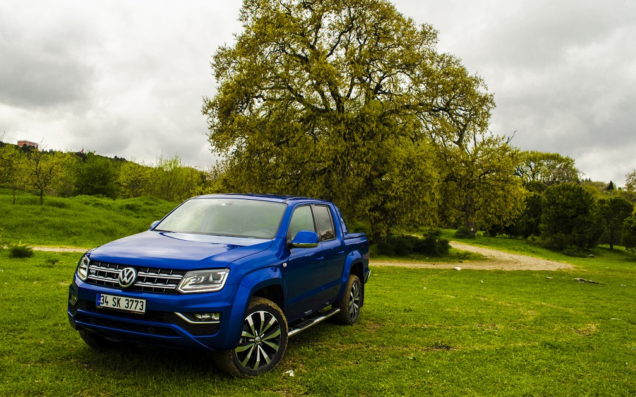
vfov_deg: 40.6
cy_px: 204
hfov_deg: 61.2
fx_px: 537
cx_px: 318
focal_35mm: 31
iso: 200
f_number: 7.1
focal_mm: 20
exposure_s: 1/200
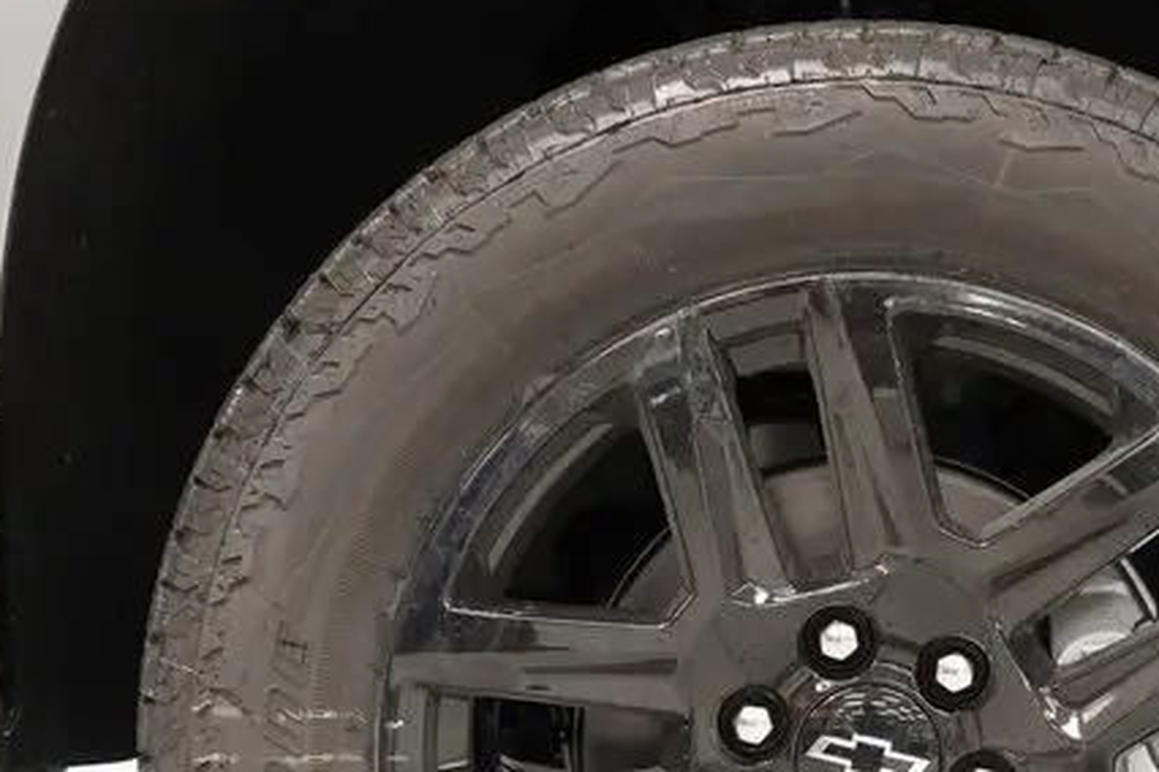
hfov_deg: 20.1
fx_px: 3251
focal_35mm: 101
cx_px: 873
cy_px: 722
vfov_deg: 13.4
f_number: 4.5
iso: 5000
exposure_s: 1/50
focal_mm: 28
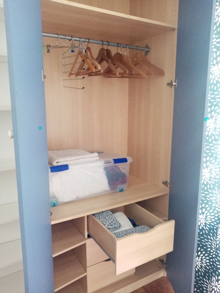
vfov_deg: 67.3
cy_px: 146
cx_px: 110
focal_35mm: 26
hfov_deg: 53.1
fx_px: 220
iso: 835
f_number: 1.8
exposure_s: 1/20
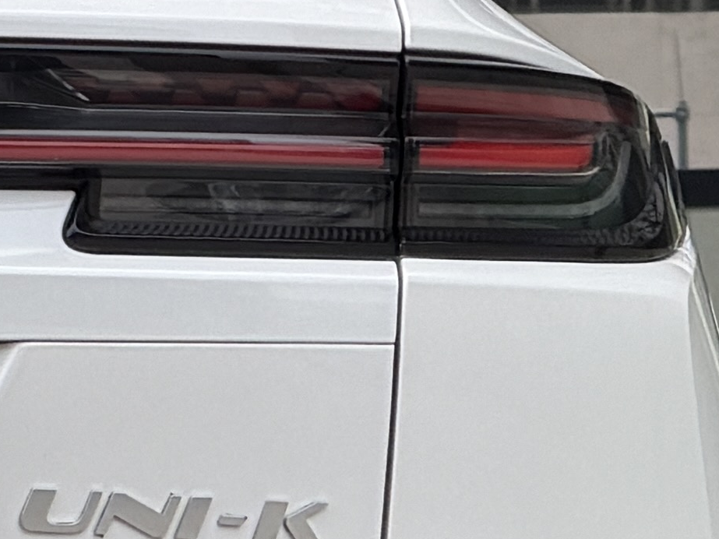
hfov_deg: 3.2
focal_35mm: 619
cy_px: 562
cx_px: -626
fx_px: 12855
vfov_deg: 2.4
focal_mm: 16.89
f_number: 2.8
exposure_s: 1/475
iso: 50
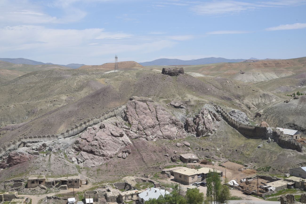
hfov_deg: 36.2
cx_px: 153
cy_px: 102
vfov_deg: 24.6
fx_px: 468
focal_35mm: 55
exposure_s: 1/125
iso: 100
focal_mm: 55
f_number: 13
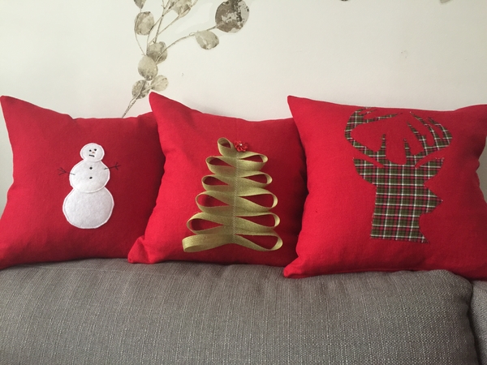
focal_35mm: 29
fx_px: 408
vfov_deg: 48.2
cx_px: 244
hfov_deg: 61.7
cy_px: 182
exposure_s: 1/8
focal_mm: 4.15
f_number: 2.2
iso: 125
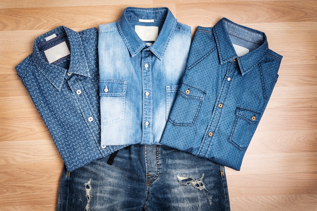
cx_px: 158
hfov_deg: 42.7
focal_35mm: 46
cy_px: 106
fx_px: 405
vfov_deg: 29.3
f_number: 11
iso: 100
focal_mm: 46
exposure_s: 1/60
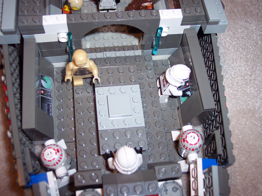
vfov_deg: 37.7
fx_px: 288
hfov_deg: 49.0
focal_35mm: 38
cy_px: 98
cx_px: 131
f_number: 2.8
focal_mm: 8
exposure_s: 1/30
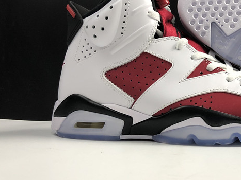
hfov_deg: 30.3
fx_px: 418
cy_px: 57
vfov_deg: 24.3
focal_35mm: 60
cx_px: 230
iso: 32
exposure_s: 1/50
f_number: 1.8
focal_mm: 4
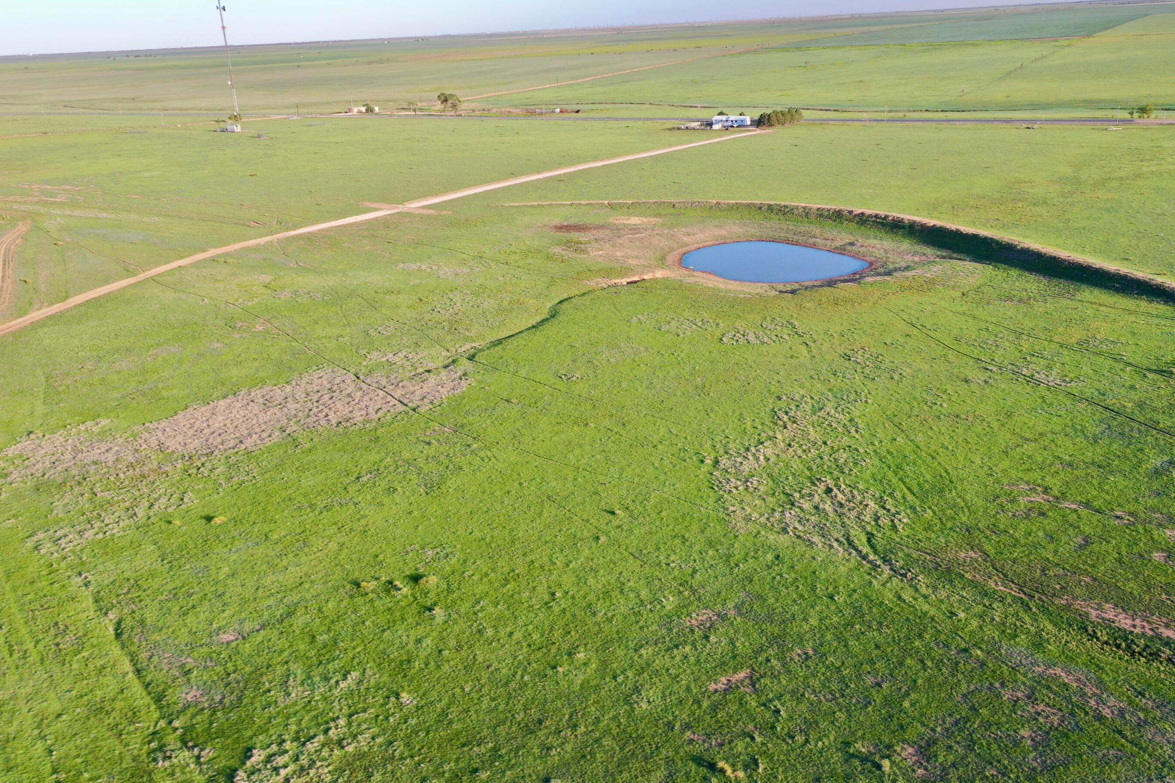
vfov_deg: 42.3
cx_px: 607
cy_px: 380
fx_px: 1012
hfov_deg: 60.3
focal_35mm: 31
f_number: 6.3
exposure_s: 1/100
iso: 100
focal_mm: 10.26
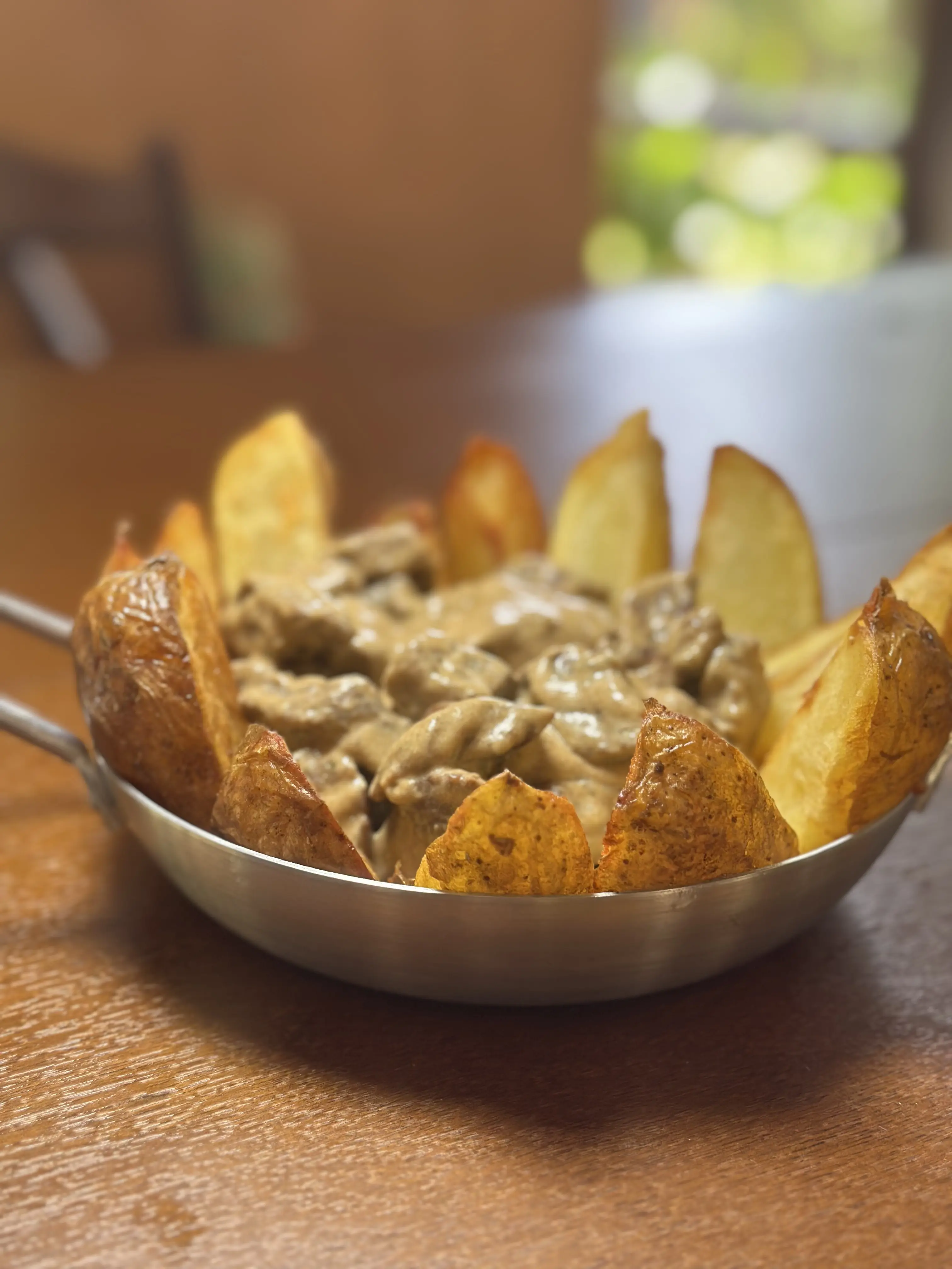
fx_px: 1760
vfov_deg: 39.7
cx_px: 476
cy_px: 634
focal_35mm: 48
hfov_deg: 30.3
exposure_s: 1/172
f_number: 1.78
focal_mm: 6.86
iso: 100
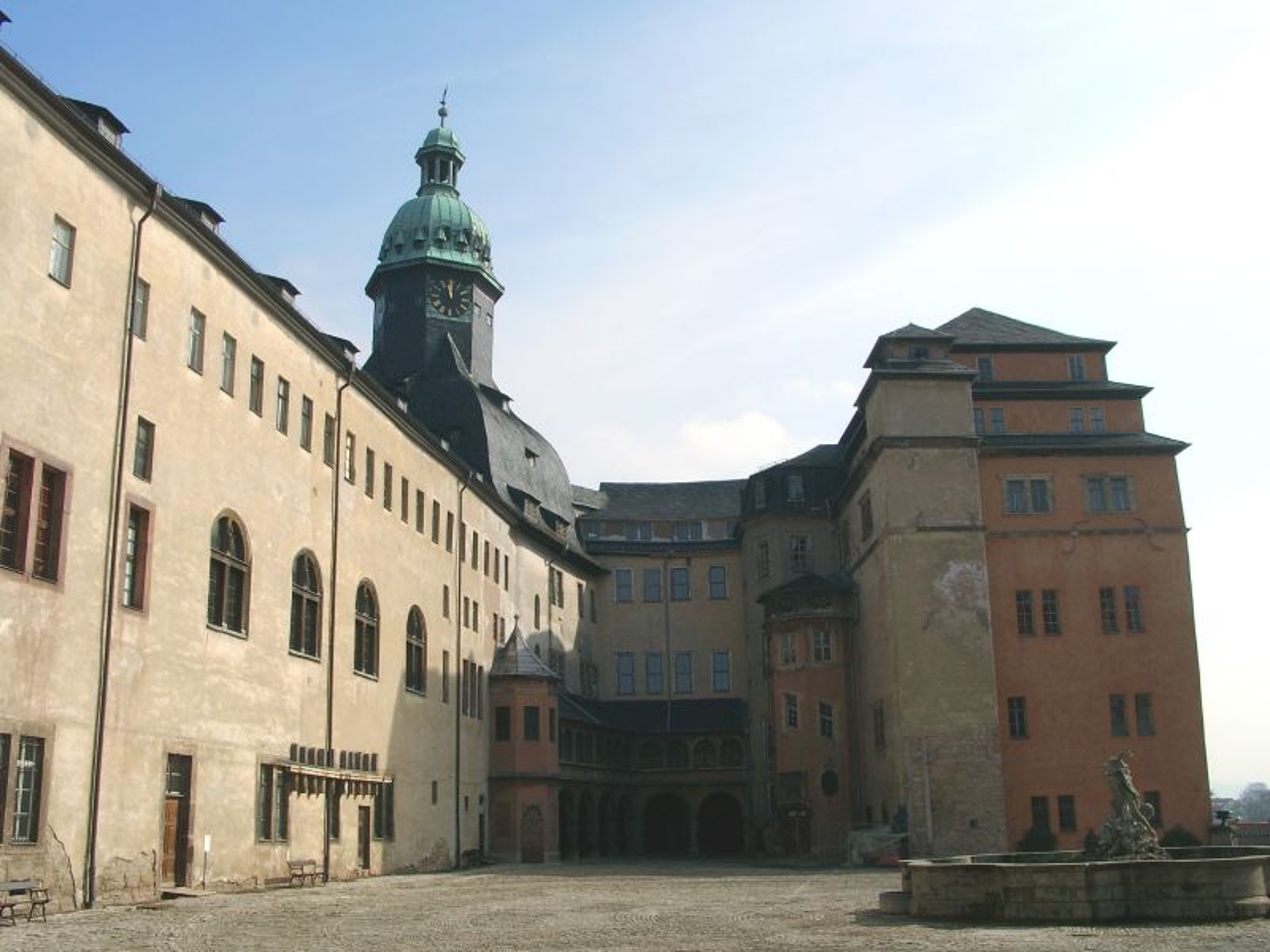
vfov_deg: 41.8
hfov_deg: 54.0
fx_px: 1247
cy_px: 476
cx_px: 635
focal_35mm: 34
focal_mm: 7.13
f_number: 5.6
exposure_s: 1/638
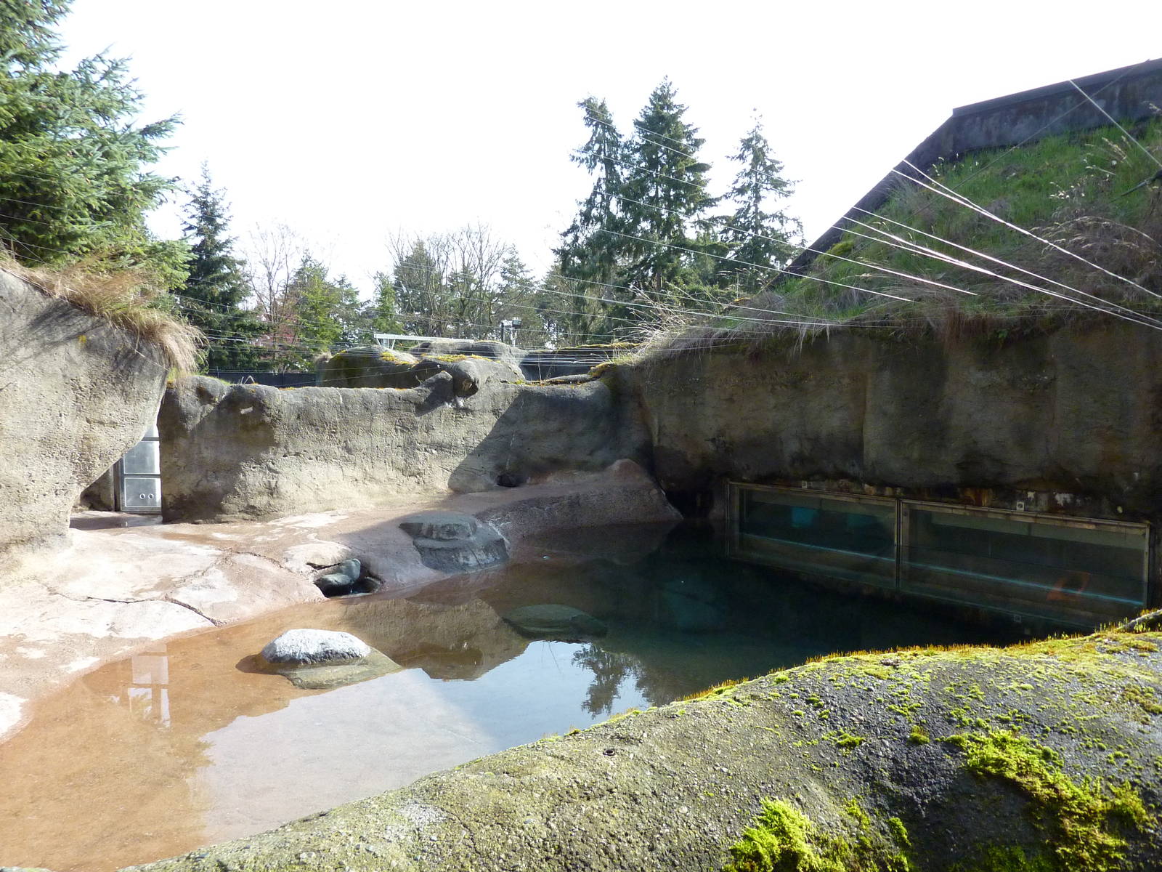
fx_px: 839
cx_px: 581
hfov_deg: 69.4
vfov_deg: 54.9
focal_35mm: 25
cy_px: 436
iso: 250
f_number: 3.3
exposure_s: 1/500
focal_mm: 4.1
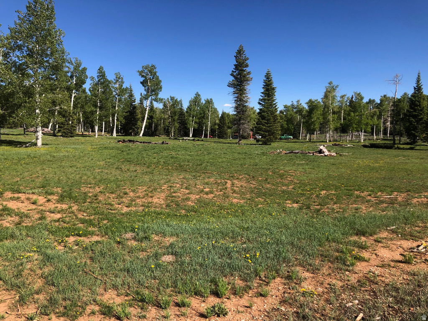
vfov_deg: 49.7
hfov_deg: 63.4
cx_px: 214
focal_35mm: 28
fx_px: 346
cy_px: 160
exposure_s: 1/1453
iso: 20
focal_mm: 3.99
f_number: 1.8
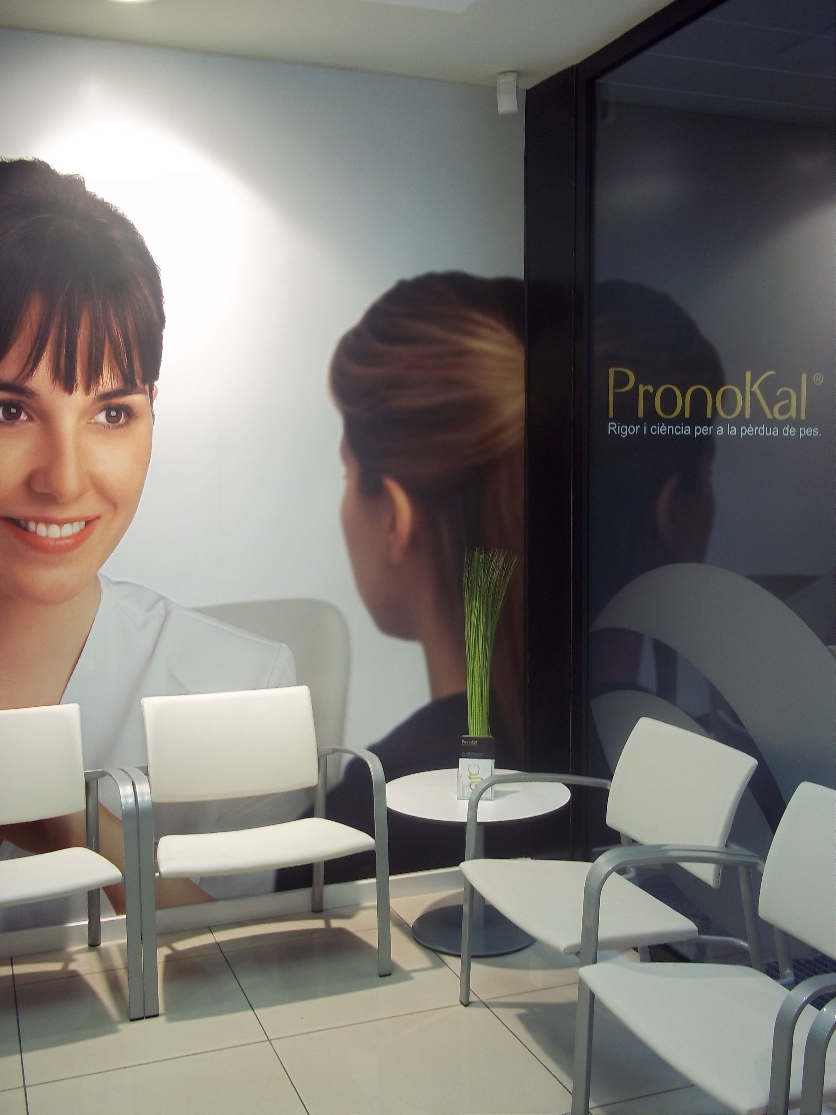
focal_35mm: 36
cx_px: 418
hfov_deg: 39.7
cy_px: 558
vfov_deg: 51.4
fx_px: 1159
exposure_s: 1/30
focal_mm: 6.5
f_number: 3.1
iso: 149
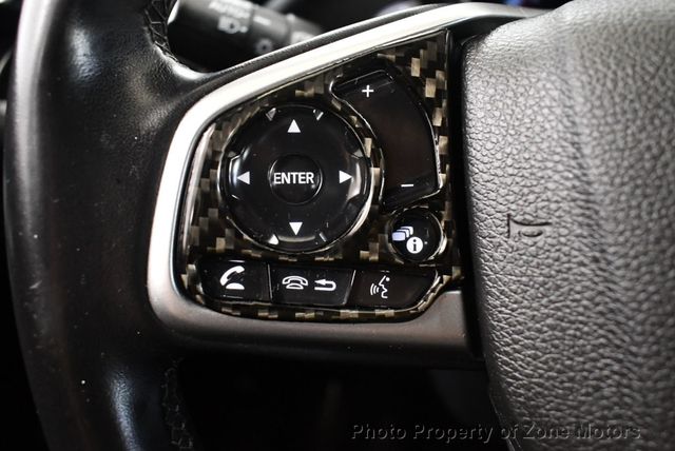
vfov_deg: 36.9
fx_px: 676
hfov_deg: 53.1
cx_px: 338
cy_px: 226
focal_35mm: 36
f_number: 3.5
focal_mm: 18
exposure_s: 1/60
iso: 3600
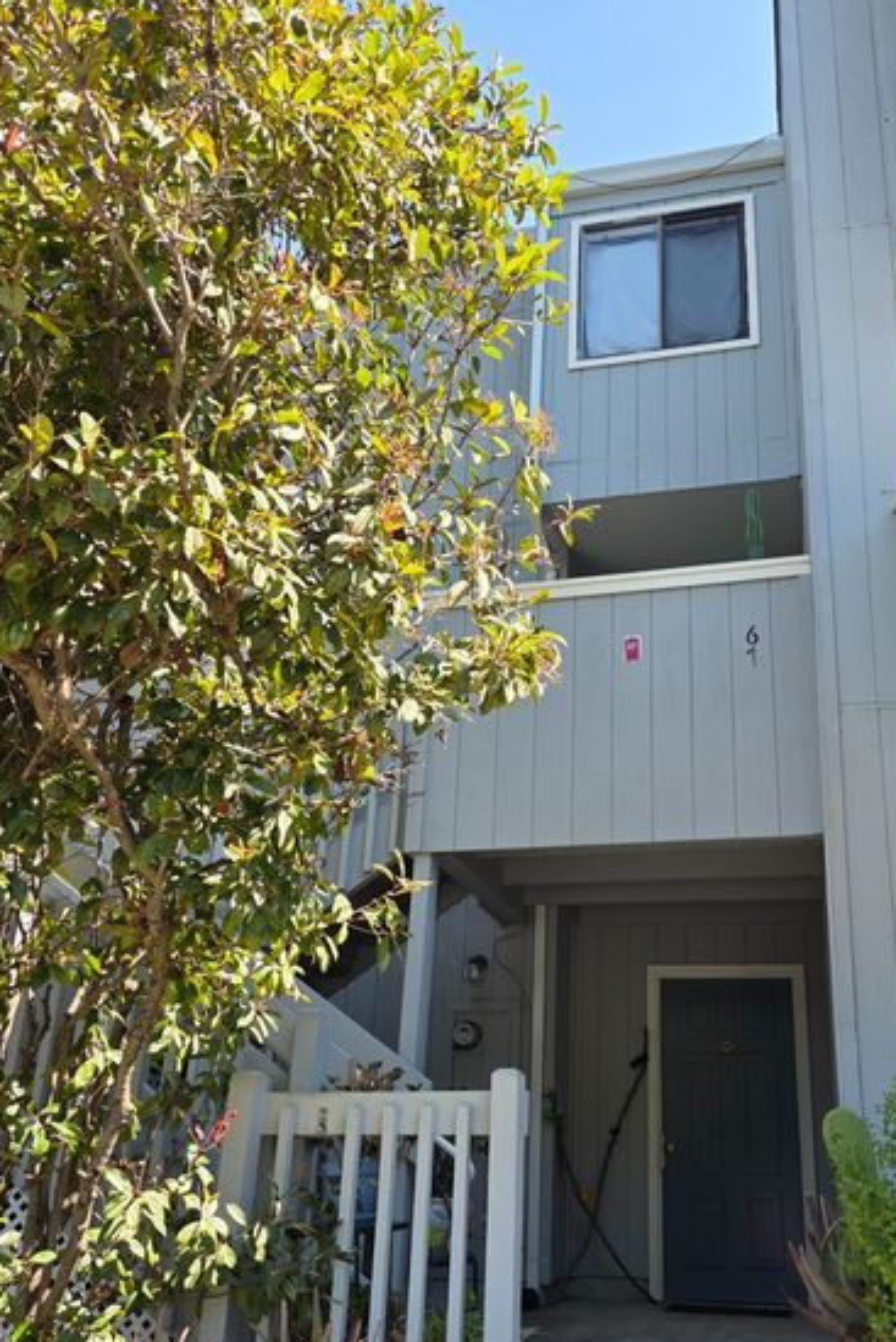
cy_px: 802
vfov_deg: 63.1
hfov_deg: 44.7
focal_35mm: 29
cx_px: 554
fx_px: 1082
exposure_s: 1/359
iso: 25
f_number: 1.7
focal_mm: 6.3
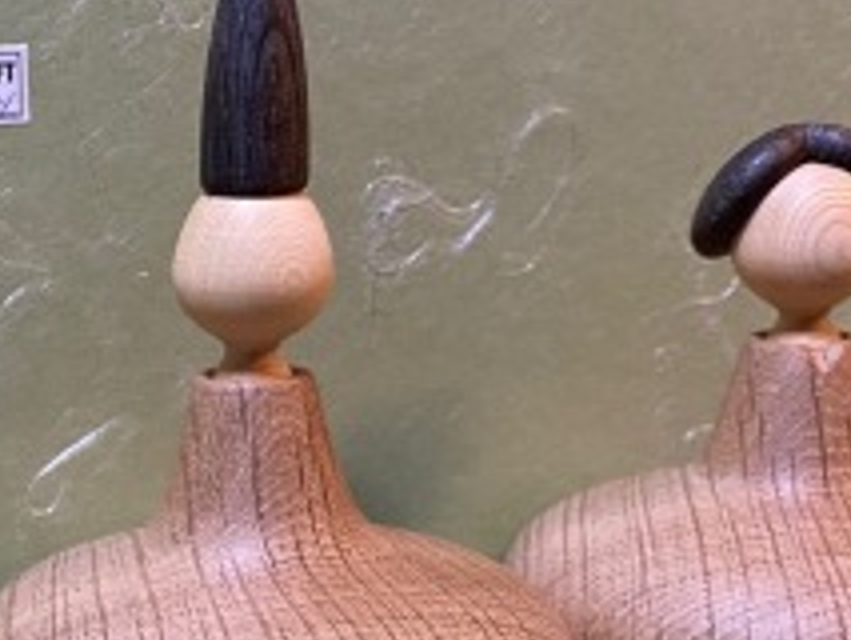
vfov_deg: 18.8
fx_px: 1919
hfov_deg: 23.5
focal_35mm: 78
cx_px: -80
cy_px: 476
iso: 250
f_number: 1.8
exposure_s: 1/50
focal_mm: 4.25
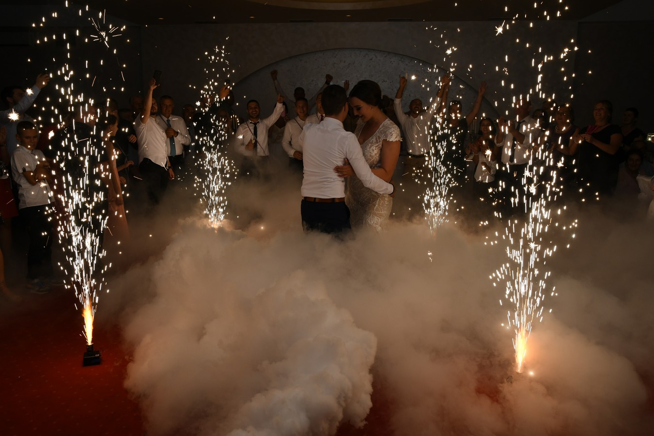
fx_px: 518
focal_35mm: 28
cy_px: 218
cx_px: 327
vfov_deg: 45.7
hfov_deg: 64.6
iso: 400
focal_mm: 19
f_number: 5.6
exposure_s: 1/250
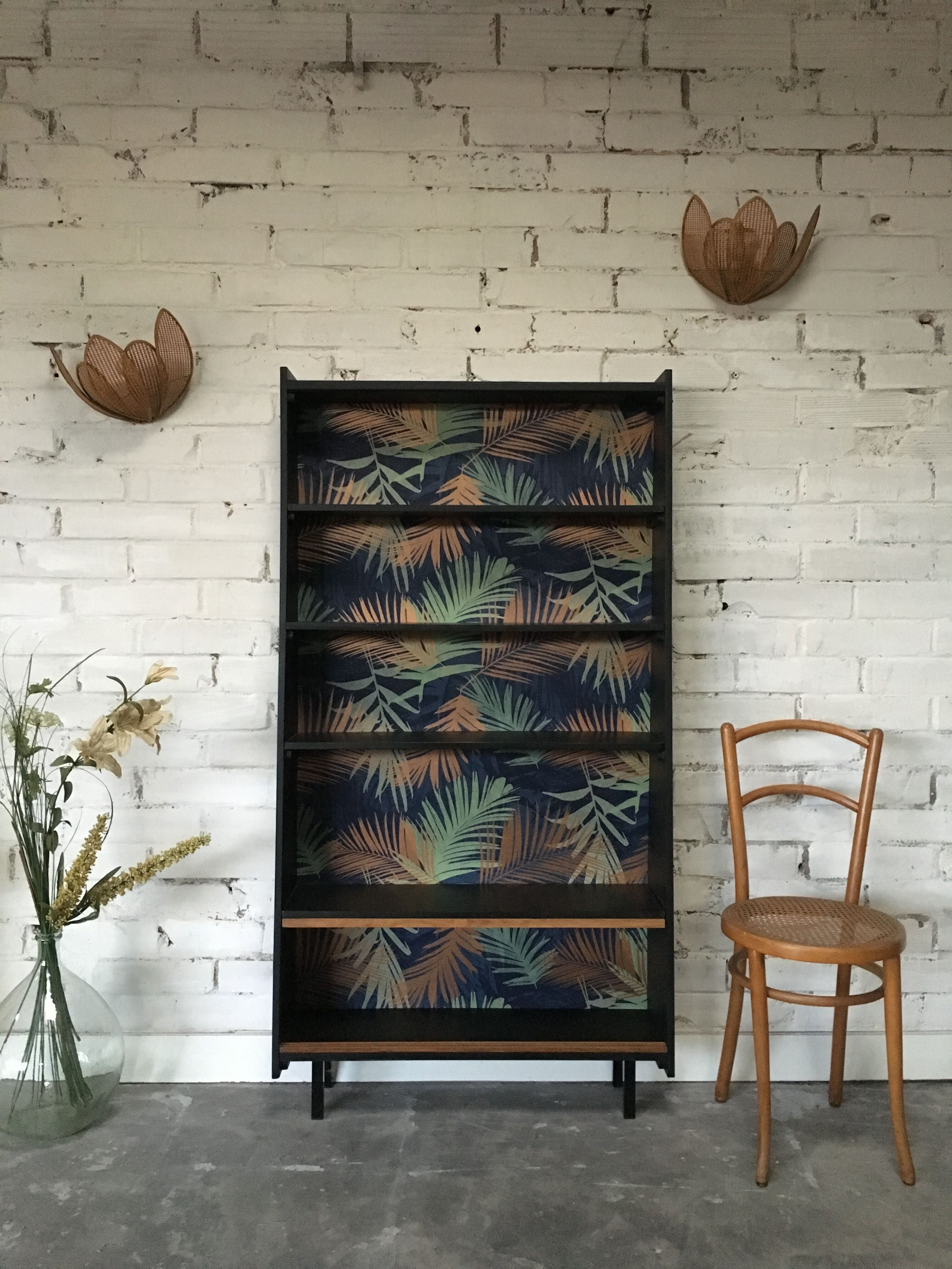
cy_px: 634
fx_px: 1063
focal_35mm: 29
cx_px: 476
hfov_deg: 48.2
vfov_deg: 61.7
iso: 400
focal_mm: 4.15
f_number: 2.2
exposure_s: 1/17
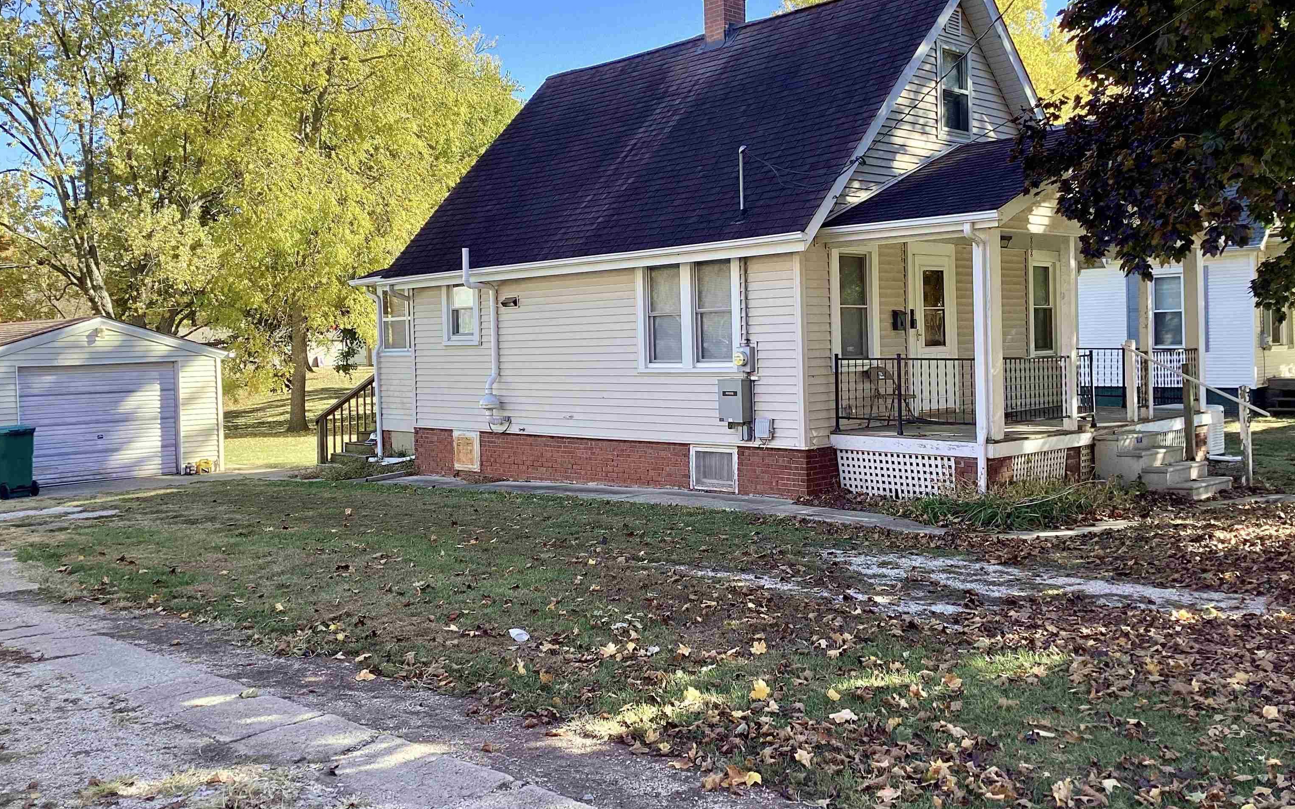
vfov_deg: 38.3
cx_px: 647
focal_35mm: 33
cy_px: 359
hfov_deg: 58.1
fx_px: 1165
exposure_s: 1/166
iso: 25
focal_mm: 3.3
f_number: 2.4
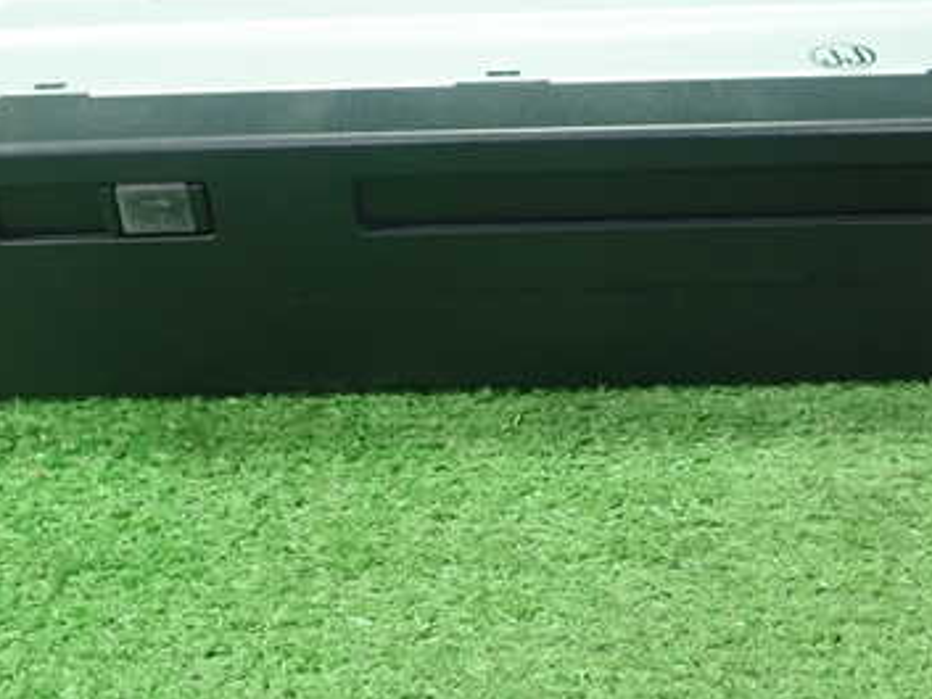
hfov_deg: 37.4
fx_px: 1374
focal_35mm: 51
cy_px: 206
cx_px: 531
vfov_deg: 28.3
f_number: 2.3
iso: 500
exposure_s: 1/125
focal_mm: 5.5
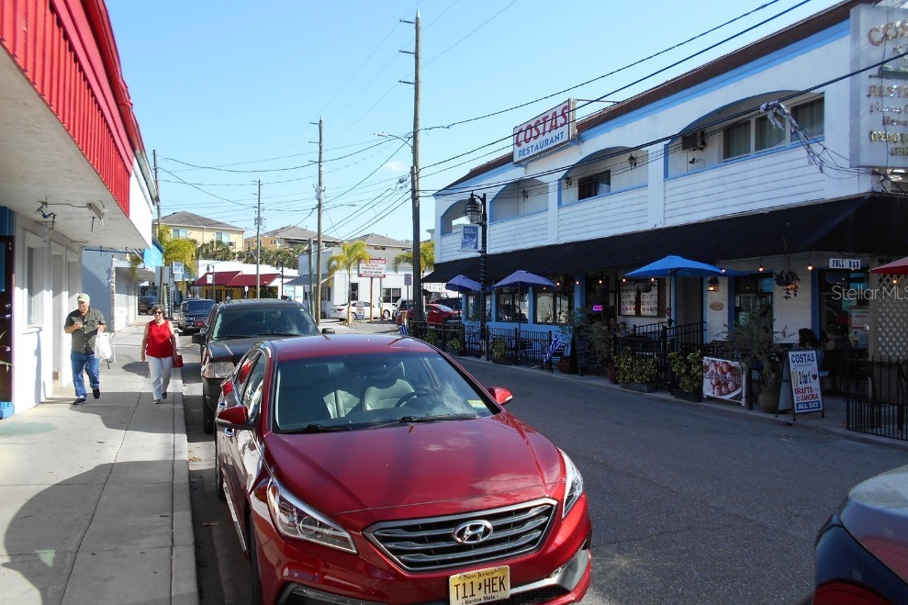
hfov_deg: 65.5
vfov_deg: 46.4
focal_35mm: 28
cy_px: 292
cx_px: 448
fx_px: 706
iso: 80
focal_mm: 4.6
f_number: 3.2
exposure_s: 1/640
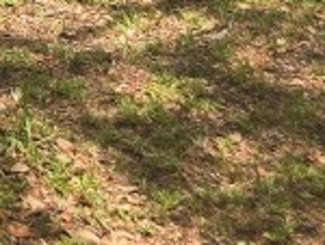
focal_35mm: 157
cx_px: -260
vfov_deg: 8.2
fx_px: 1476
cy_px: -462
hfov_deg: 11.6
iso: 12
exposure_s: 1/395
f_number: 1.7
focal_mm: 6.3
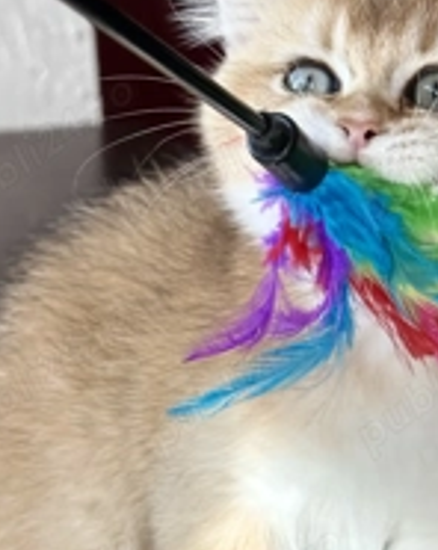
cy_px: 426
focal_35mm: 101
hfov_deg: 15.1
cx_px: 349
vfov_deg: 18.9
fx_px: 1642
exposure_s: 1/202
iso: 50
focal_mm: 6.86
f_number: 1.78
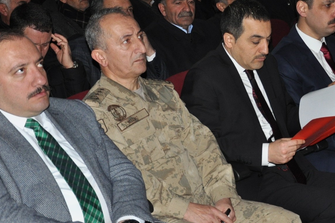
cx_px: 244
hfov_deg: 20.7
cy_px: 79
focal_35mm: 98
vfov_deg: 13.9
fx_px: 910
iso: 800
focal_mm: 35
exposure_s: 1/60
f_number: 4.5
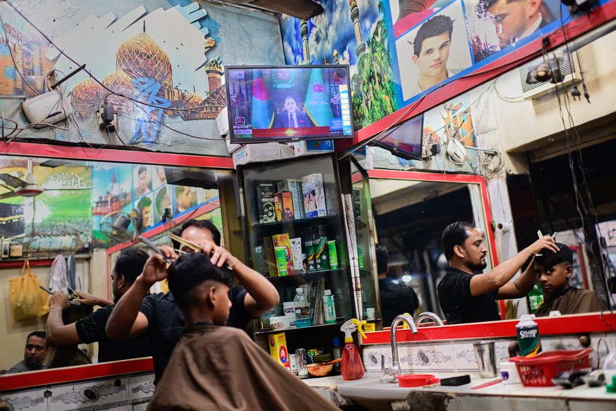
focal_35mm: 35
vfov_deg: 37.9
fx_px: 599
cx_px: 308
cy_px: 206
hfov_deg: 54.4
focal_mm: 35
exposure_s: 1/320
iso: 500
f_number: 1.4
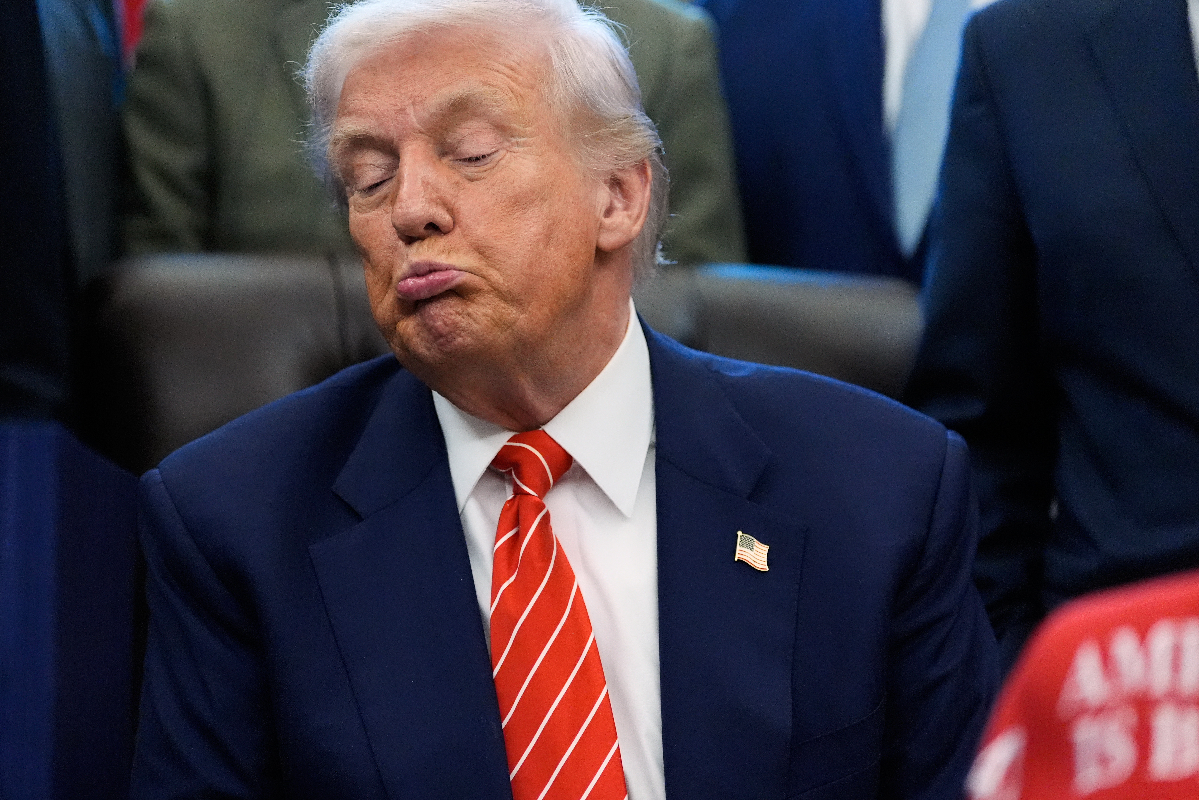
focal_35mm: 132
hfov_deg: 15.5
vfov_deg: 10.4
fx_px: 4396
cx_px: 532
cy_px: 421
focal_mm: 111
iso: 6400
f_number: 2.8
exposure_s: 1/400
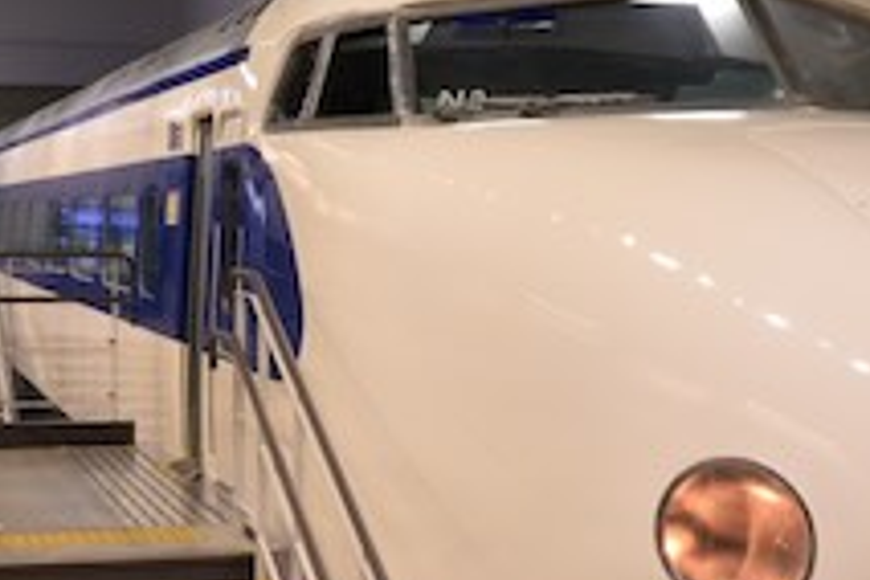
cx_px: 453
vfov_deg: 18.9
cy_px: 337
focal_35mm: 72
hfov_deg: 28.1
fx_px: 1740
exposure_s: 1/4
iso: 800
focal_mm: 24
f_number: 14
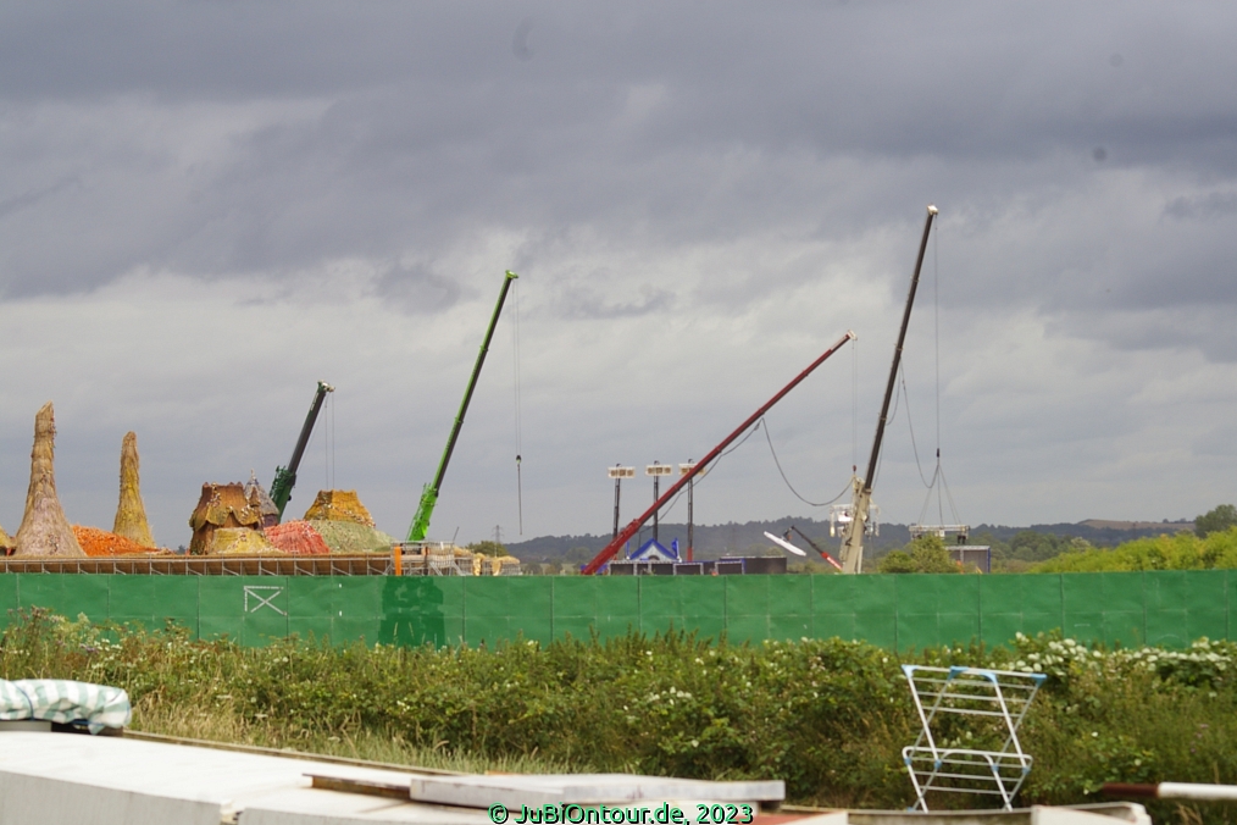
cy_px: 414
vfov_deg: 12.9
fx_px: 3642
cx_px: 620
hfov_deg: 19.3
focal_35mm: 106
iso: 200
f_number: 9.5
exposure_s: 1/350
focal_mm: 70
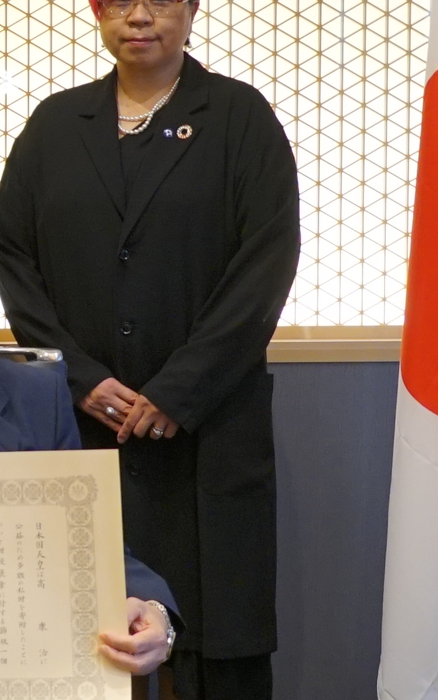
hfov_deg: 10.2
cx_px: -416
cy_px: 277
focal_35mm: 119
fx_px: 2272
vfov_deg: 17.5
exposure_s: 1/160
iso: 3200
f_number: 4
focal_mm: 31
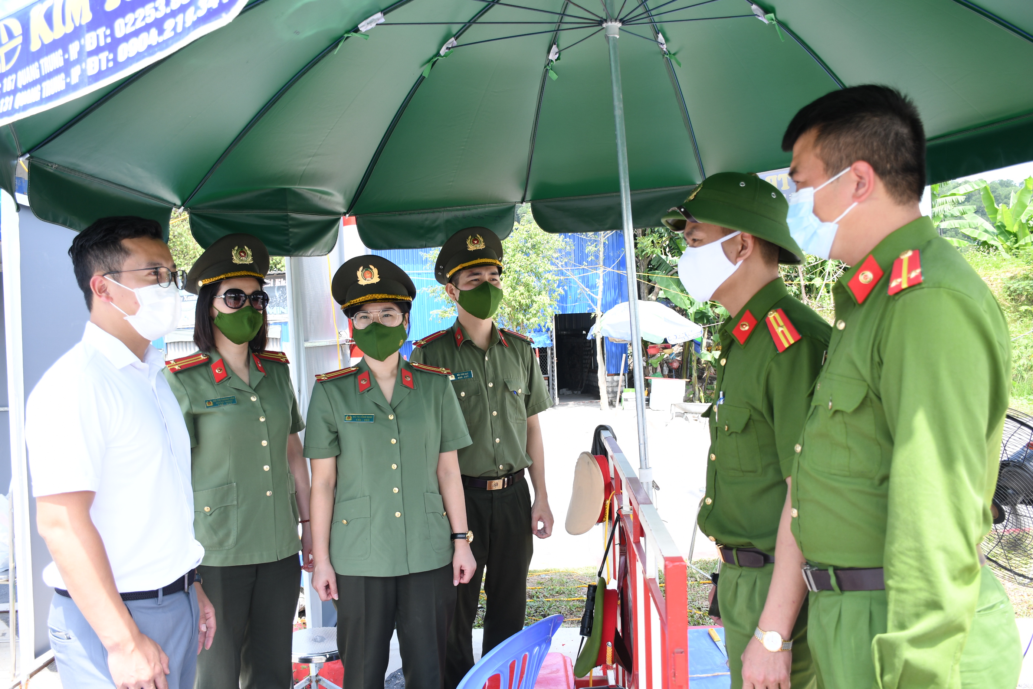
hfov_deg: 61.9
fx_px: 861
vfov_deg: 43.6
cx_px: 516
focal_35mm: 30
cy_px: 344
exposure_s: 1/200
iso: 160
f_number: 4.5
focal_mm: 20
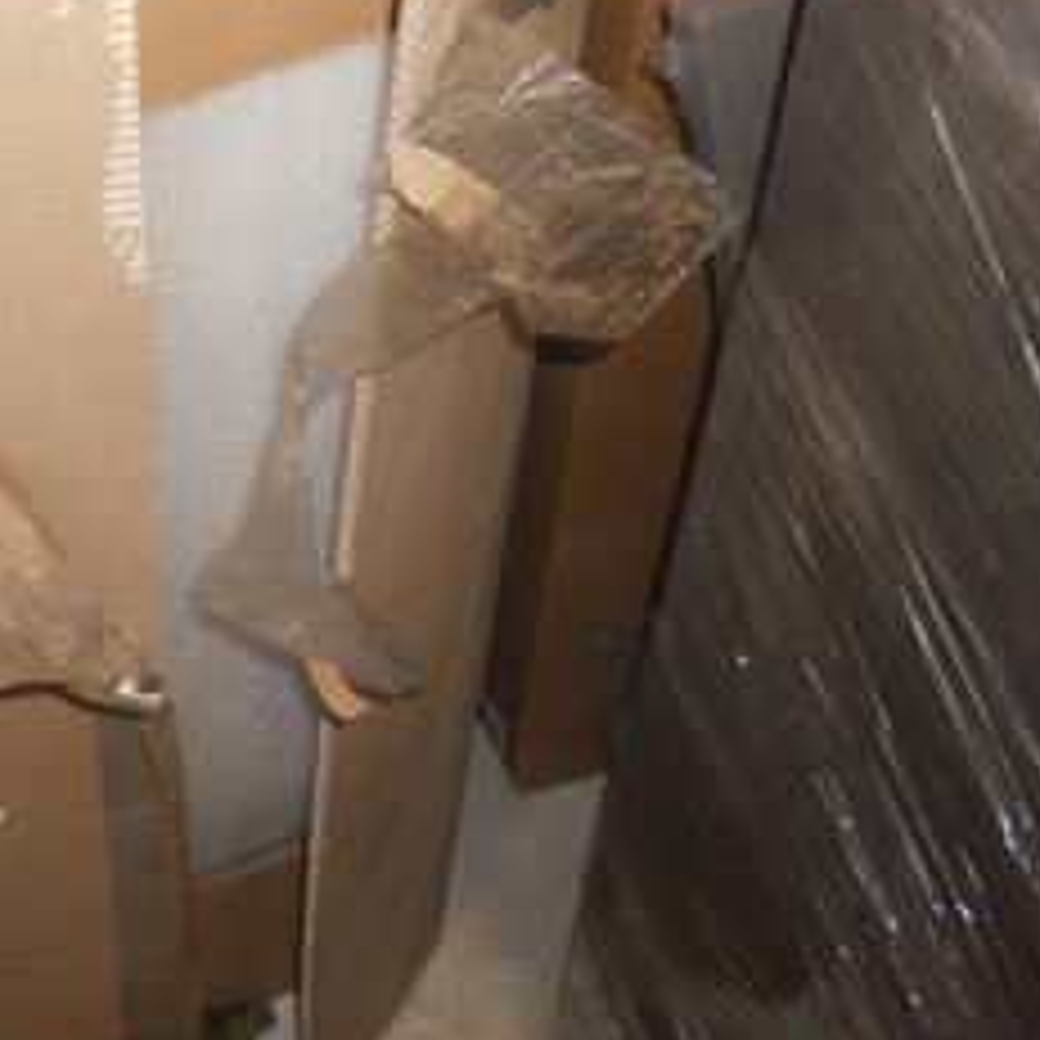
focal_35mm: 62
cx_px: -23
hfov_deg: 26.1
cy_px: 302
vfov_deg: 27.5
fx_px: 2107
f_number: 3.2
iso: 200
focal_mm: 4.9
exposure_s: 1/25
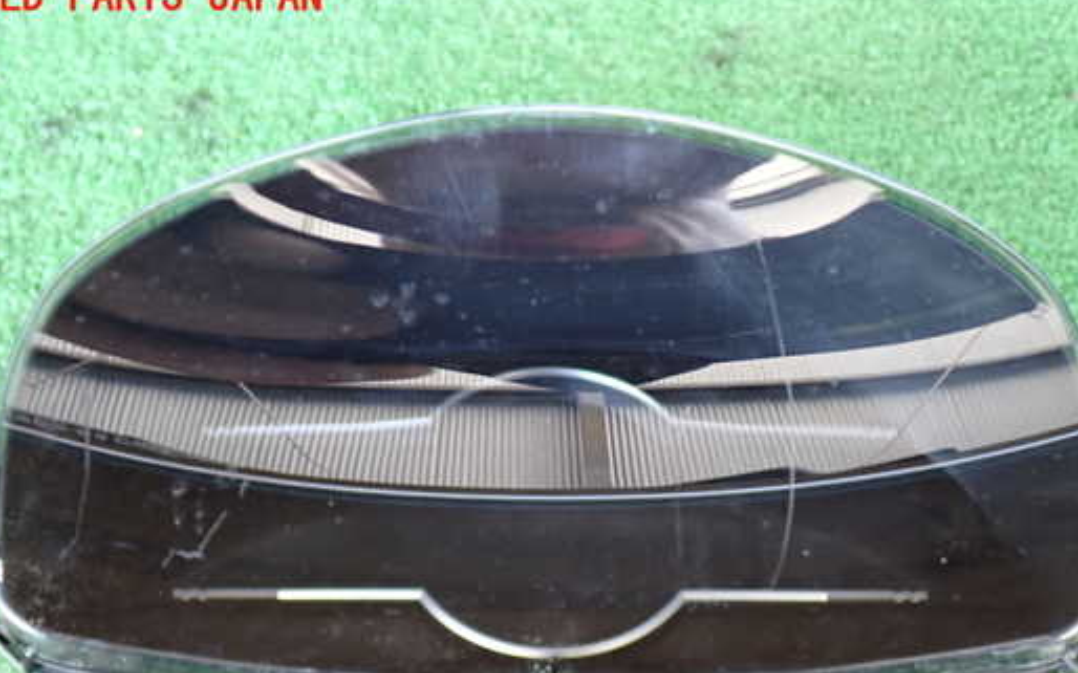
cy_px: 442
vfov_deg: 27.3
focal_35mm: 47
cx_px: 570
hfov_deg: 42.6
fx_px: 1381
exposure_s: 1/40
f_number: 2.7
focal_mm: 6.83
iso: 640
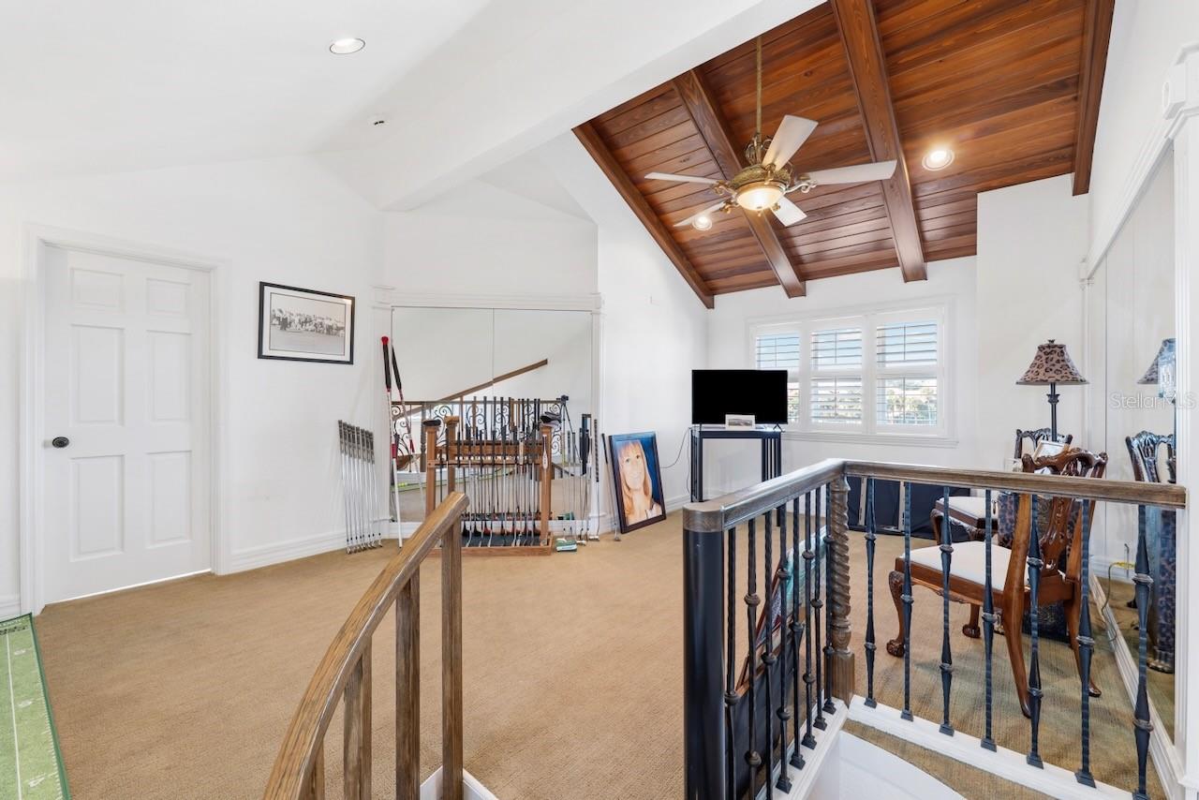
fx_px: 466
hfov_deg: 104.2
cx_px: 600
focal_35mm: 14
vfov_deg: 81.2
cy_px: 400
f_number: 8
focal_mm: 14
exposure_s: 1/3
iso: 400
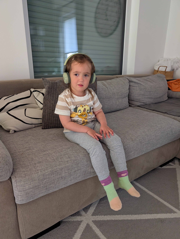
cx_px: 90
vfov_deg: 71.5
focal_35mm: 24
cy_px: 120
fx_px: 166
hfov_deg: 56.9
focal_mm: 6.9
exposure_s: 1/247
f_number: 1.68
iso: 496
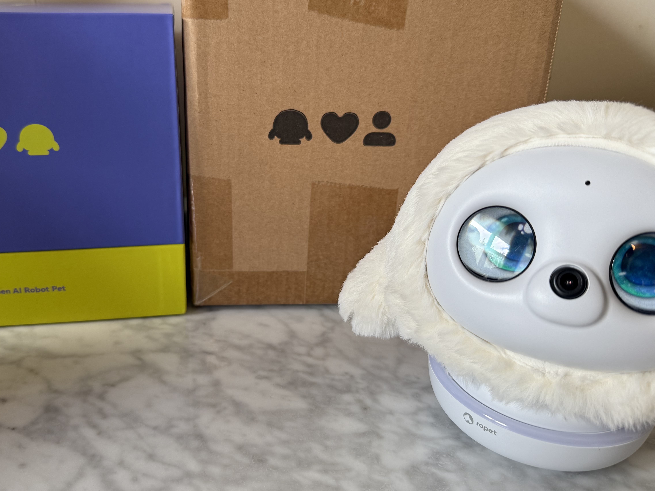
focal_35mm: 30
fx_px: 568
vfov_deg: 46.7
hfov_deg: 59.7
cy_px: 220
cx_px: 277
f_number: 1.78
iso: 125
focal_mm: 6.76
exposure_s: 1/121
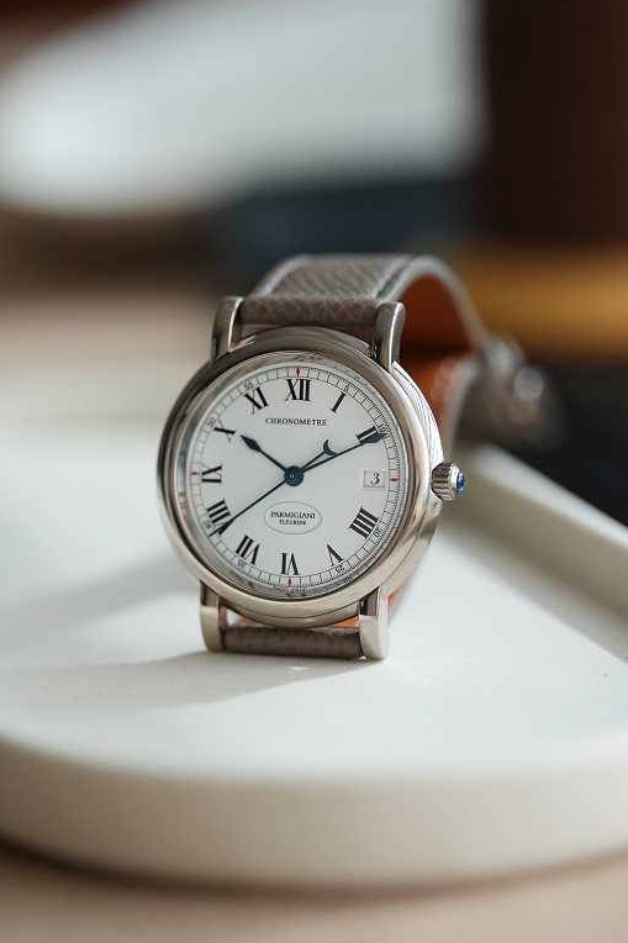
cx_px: 316
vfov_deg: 19.3
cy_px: 470
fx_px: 2775
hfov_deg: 12.9
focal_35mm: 106
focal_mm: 105
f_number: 2.8
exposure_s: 1/400
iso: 800
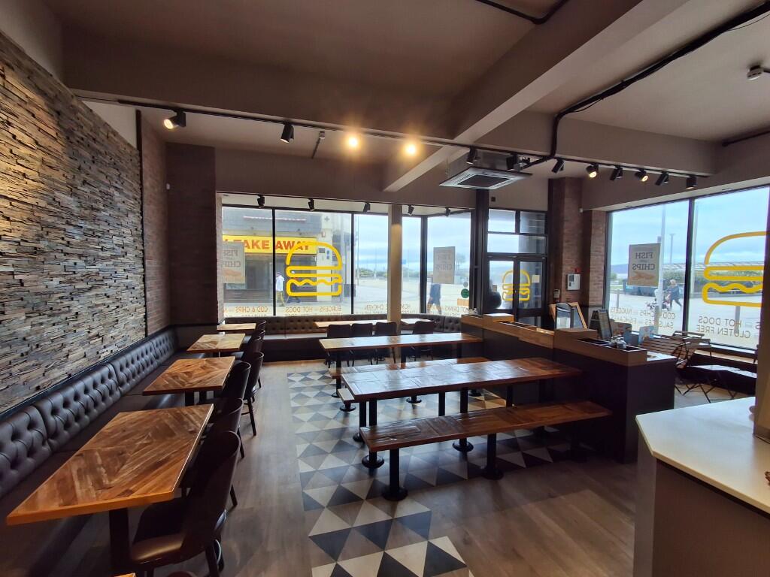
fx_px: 356
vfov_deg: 78.1
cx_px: 385
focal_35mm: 16
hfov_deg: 94.5
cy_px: 288
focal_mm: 1.64
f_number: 2.2
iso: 40
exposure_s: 1/238
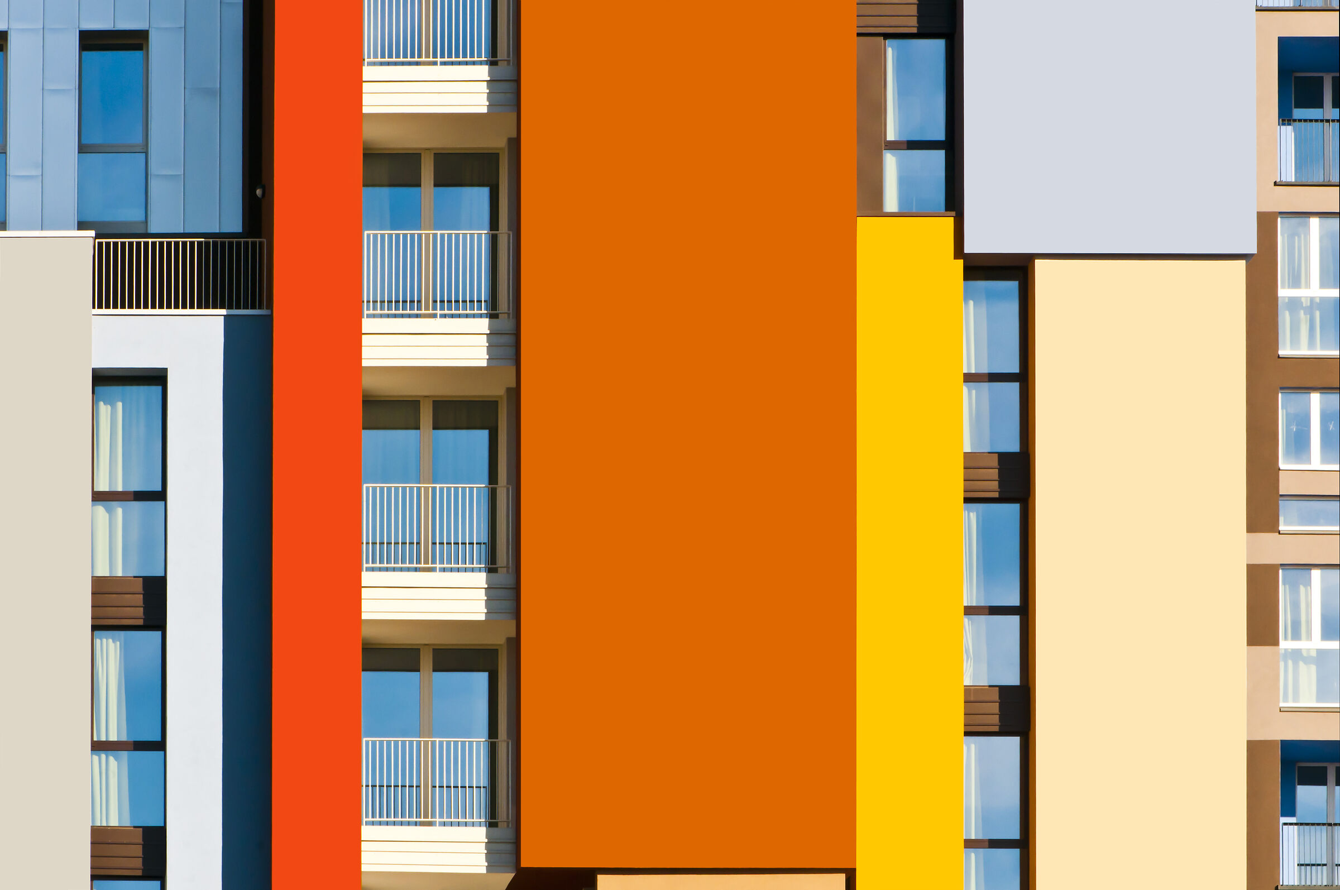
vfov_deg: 8.7
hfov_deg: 13.1
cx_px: 670
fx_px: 5855
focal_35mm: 158
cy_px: 445
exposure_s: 1/250
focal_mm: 105
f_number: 18
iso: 200
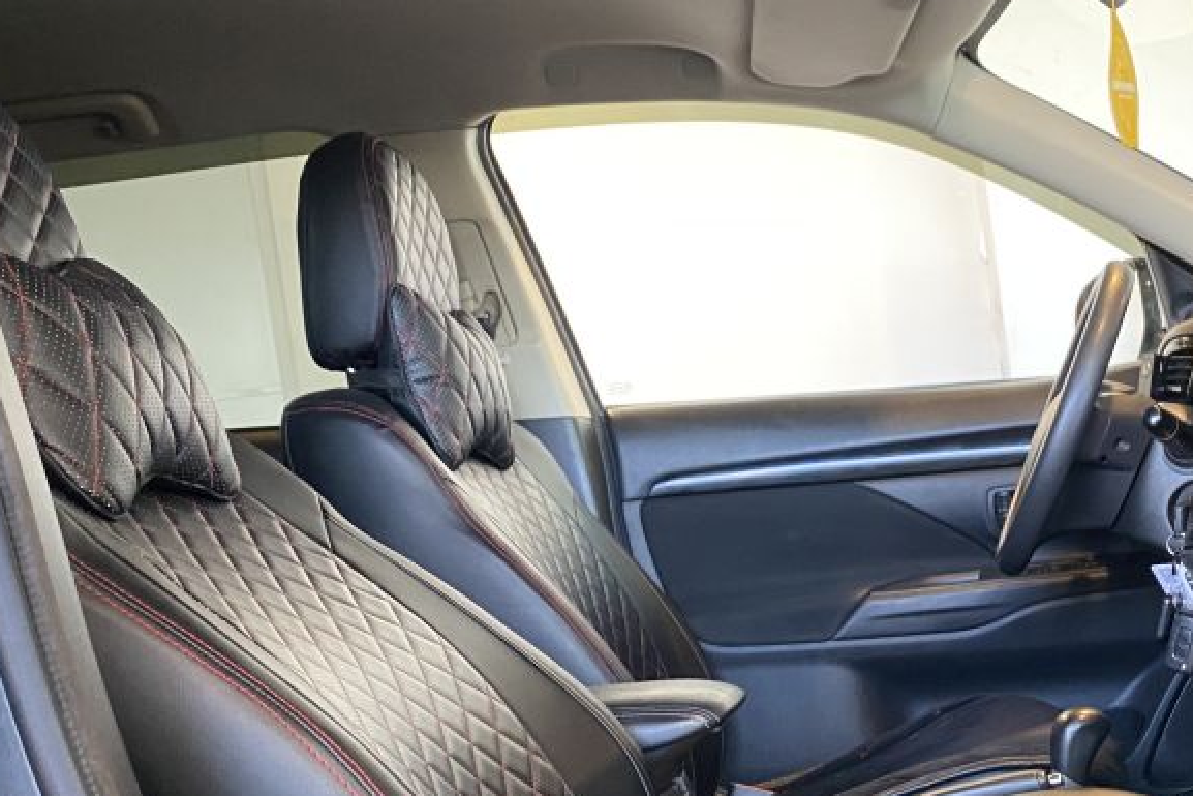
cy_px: 595
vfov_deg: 27.7
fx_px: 1591
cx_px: 937
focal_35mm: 48
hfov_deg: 39.6
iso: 320
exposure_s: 1/50
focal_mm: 4.25
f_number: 1.8
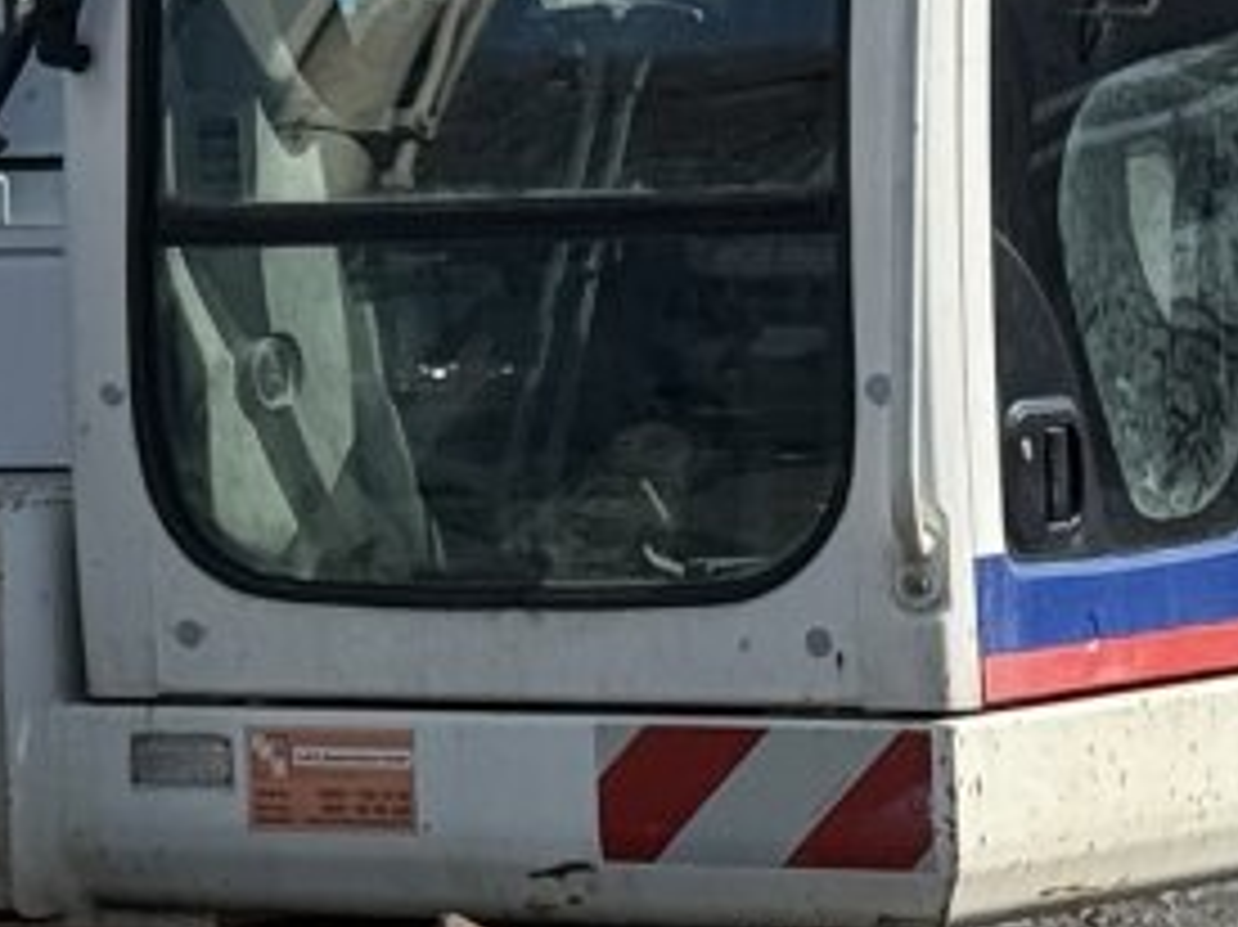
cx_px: -1031
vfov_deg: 5.3
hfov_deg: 6.9
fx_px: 9974
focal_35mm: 279
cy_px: 45
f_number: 1.78
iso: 64
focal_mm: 6.76
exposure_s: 1/4587
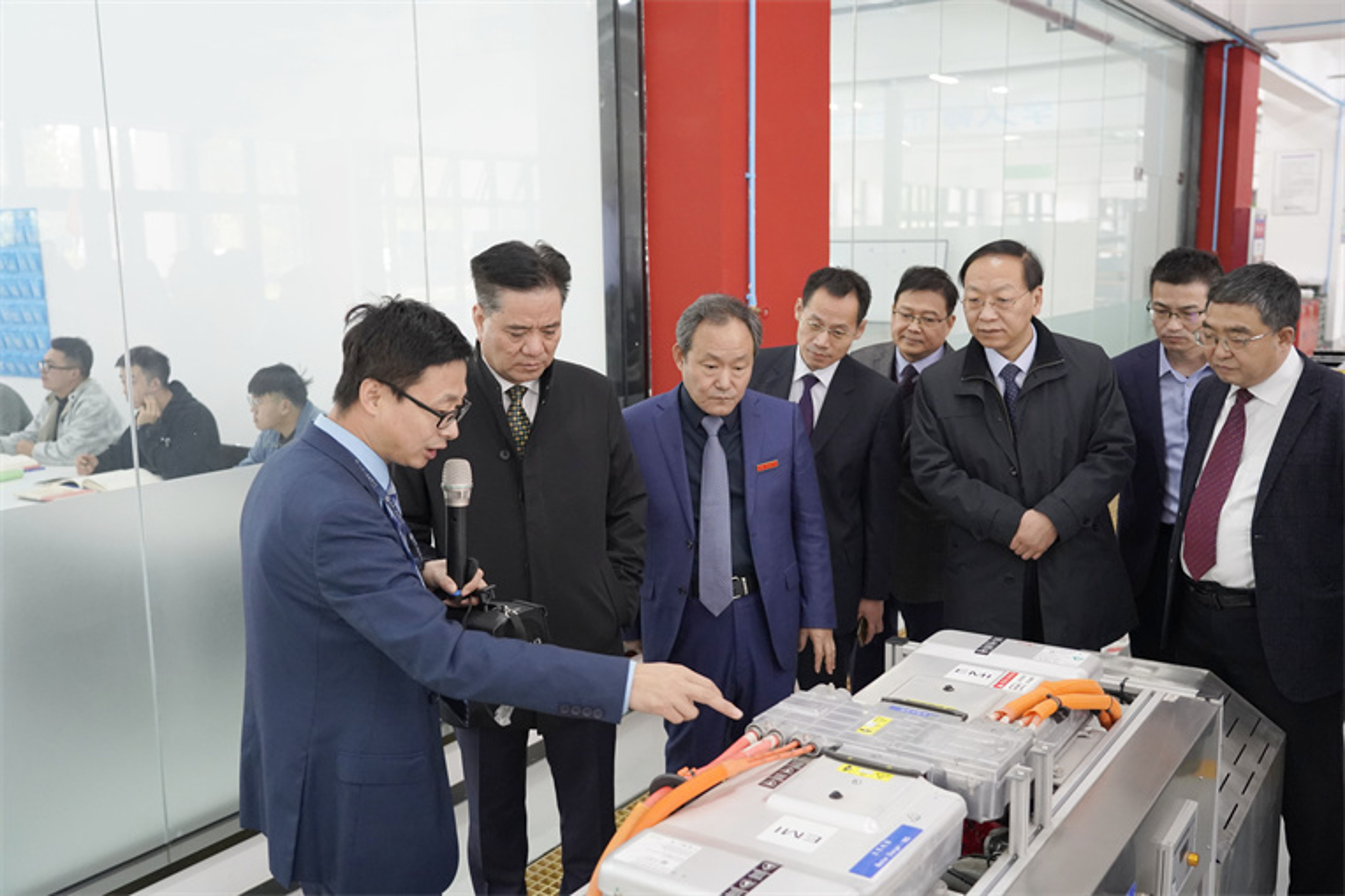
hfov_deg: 57.2
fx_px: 1233
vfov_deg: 40.0
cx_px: 672
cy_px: 448
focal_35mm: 33
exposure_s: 1/160
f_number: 4
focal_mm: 33
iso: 4000
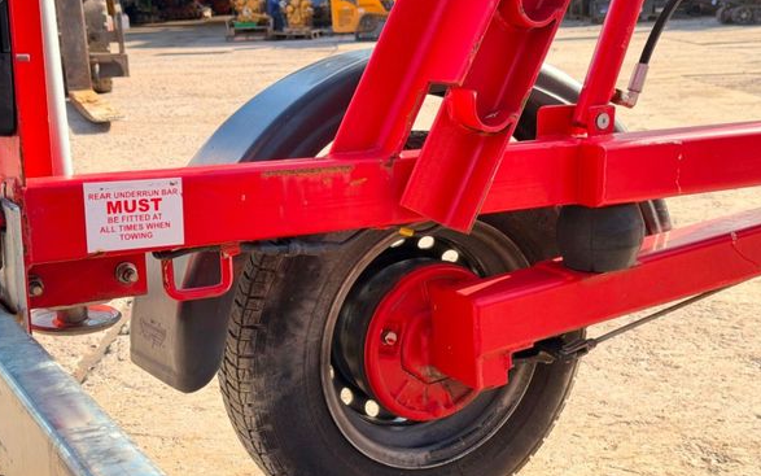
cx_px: 375
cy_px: 283
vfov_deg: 24.8
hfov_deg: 38.9
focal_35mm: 52
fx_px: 1079
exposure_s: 1/794
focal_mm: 6.76
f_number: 1.78
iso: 80
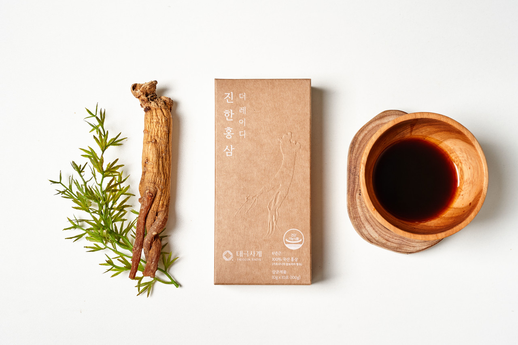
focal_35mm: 52
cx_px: 259
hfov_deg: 38.2
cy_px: 172
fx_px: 748
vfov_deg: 26.0
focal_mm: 52
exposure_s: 1/100
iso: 100
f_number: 11
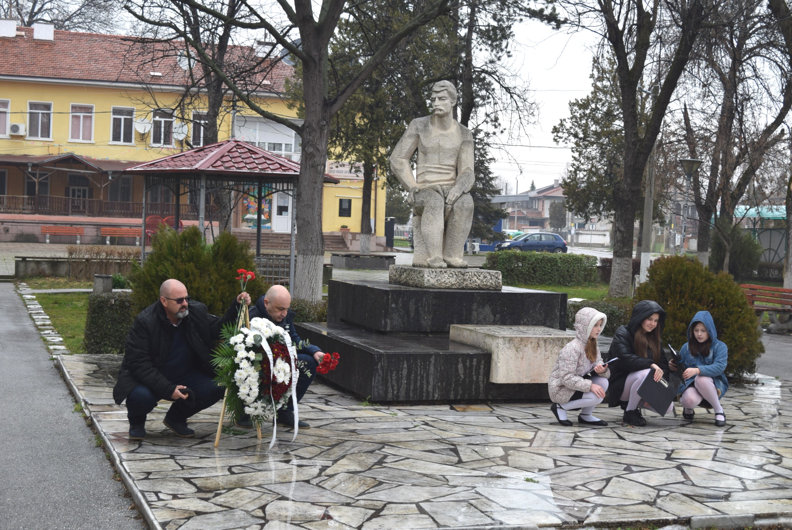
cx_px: 396
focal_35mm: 52
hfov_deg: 37.8
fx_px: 1156
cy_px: 265
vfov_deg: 25.8
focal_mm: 35
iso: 200
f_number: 6.3
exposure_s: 1/160
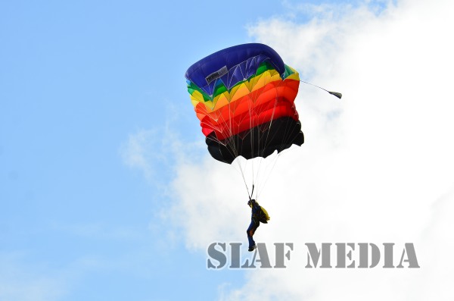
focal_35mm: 120
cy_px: 150
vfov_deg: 11.4
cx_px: 227
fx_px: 1510
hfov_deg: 17.1
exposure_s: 1/800
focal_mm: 80
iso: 200
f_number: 5.6
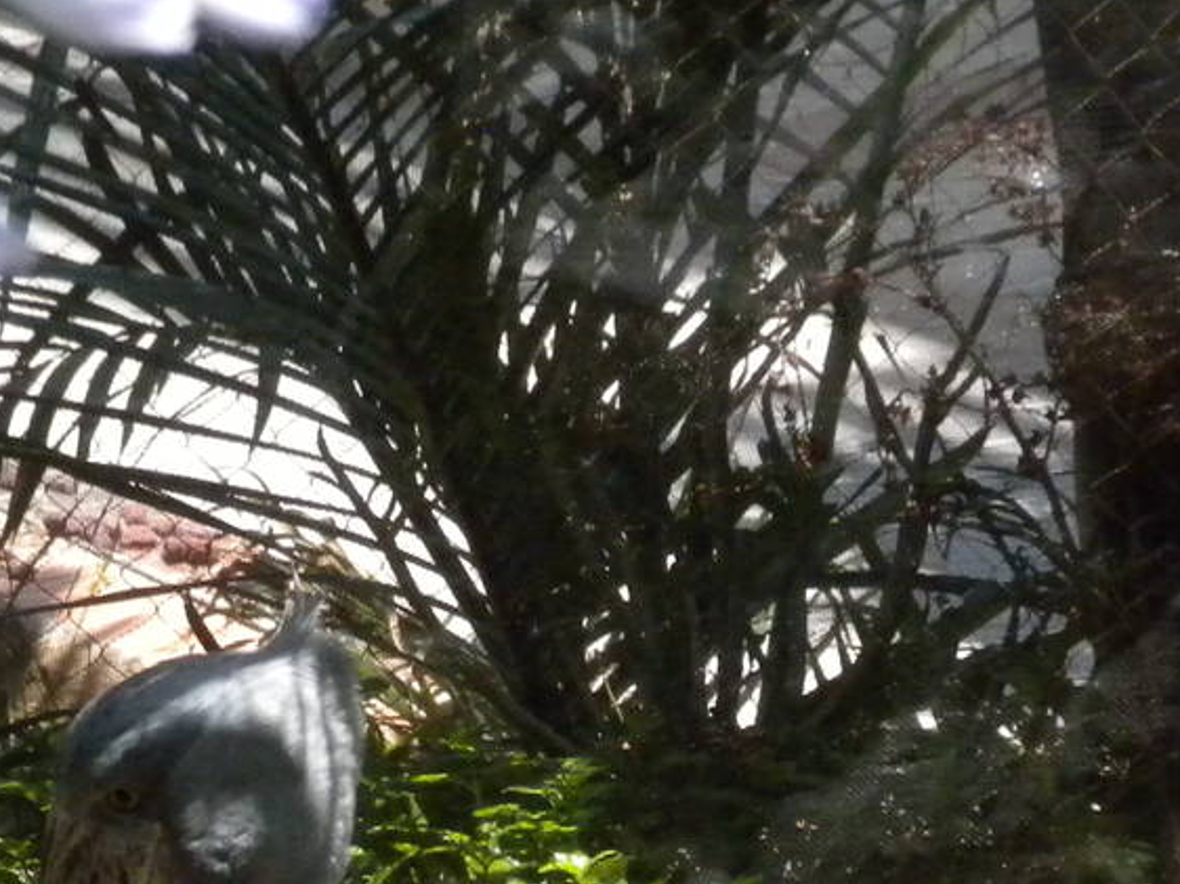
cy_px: 1069
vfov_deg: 4.4
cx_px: 90
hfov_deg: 5.8
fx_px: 11551
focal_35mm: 339
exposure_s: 1/430
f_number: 5.1
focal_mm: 21
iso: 400
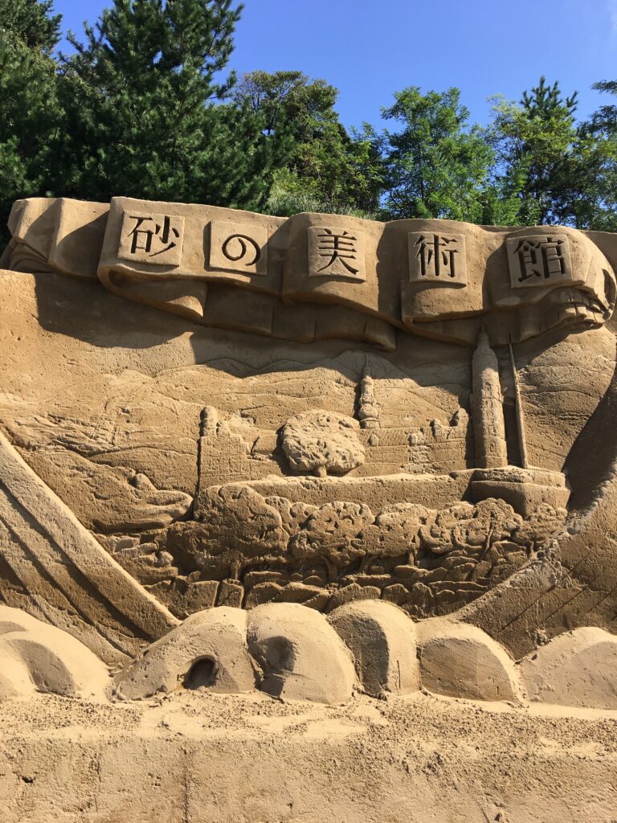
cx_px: 308
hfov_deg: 48.2
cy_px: 412
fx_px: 689
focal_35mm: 29
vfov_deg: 61.7
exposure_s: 1/938
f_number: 2.2
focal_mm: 4.15
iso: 25
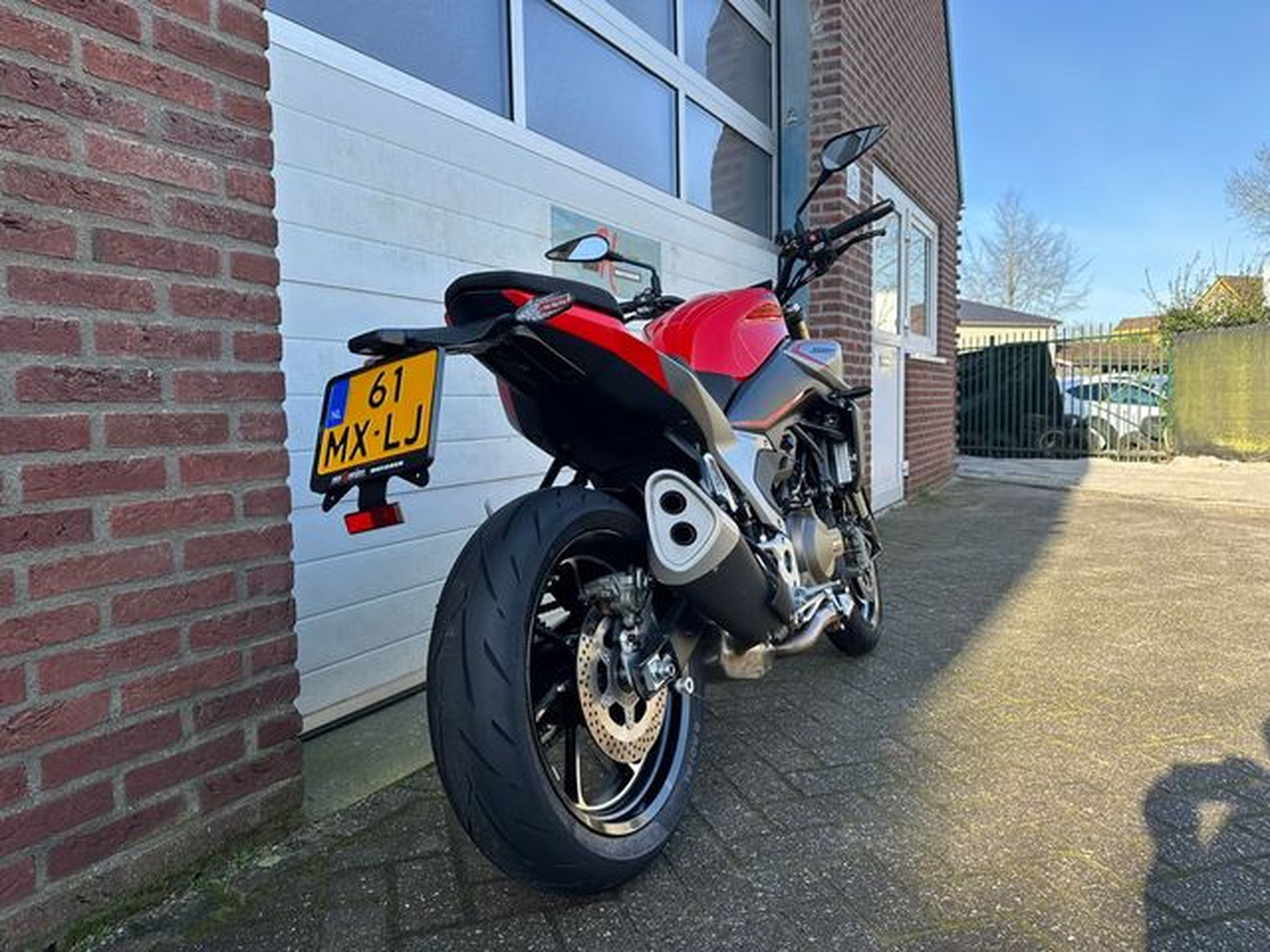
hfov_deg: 71.6
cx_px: 635
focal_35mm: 24
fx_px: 881
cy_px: 476
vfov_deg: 56.8
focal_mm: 6.86
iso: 80
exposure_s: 1/872
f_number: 1.78
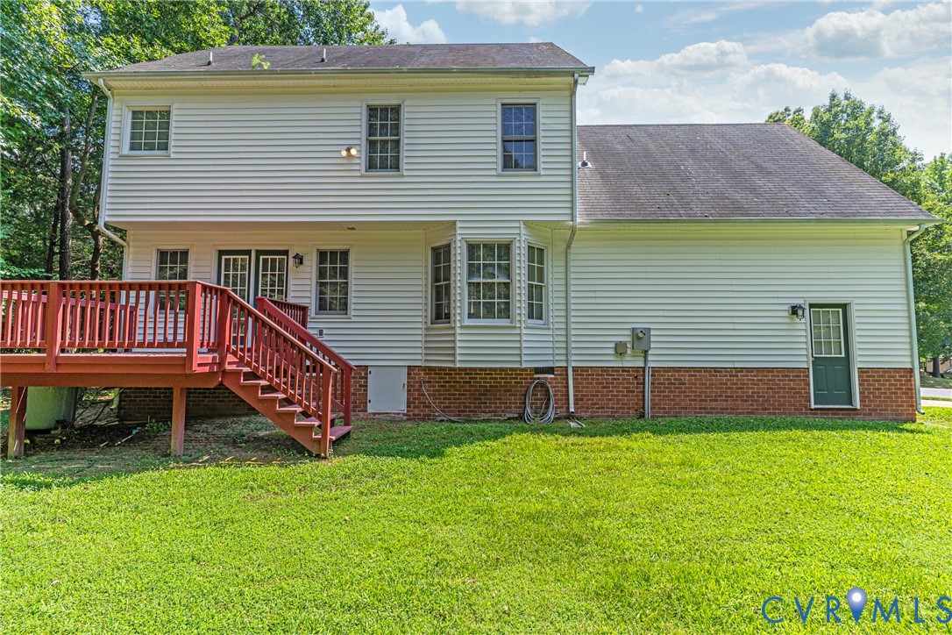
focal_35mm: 17
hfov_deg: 93.3
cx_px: 476
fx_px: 450
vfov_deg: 70.4
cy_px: 318
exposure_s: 1/500
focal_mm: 17
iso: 640
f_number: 8
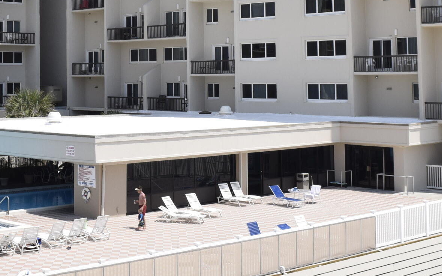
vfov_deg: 18.0
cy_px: -14
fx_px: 843
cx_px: 83
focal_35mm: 70
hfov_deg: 28.7
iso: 400
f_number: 9
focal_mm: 18
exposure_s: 1/800
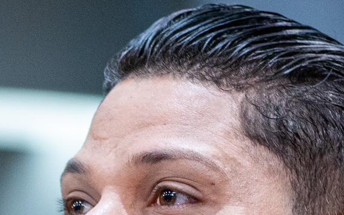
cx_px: -216
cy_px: 426
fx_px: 4884
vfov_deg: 2.5
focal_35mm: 521
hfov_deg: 4.0
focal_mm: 105
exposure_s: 1/200
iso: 2000
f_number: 2.8
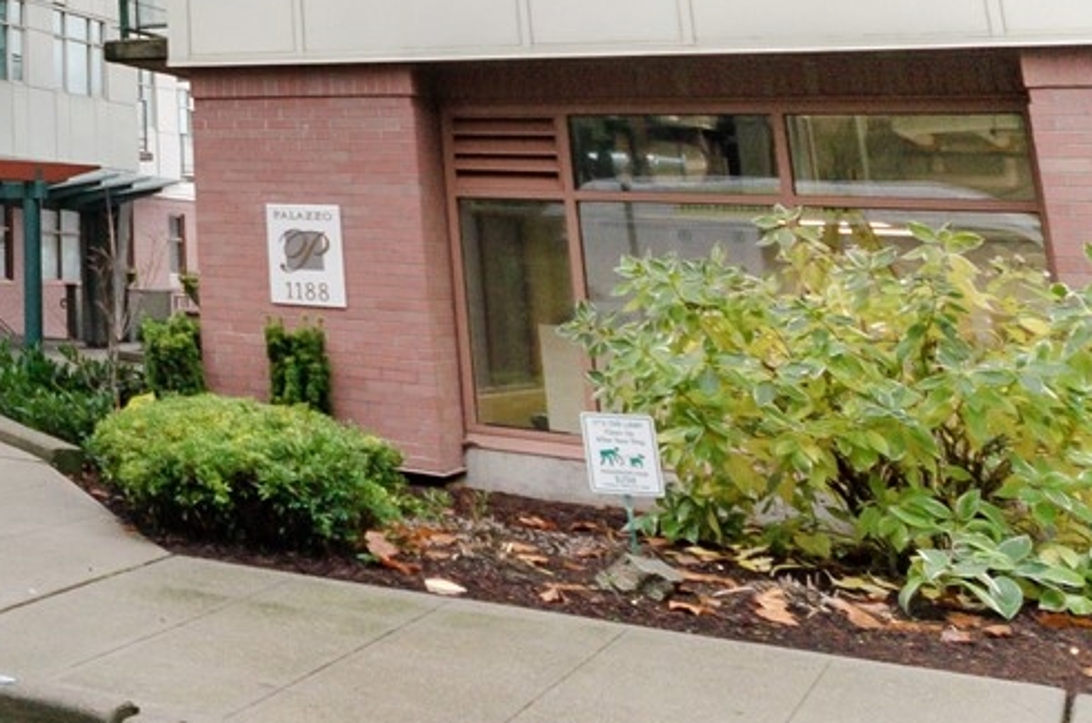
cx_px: -411
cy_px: -232
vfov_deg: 22.9
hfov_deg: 29.0
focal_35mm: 52
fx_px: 1574
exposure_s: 1/100
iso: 400
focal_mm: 10
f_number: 5
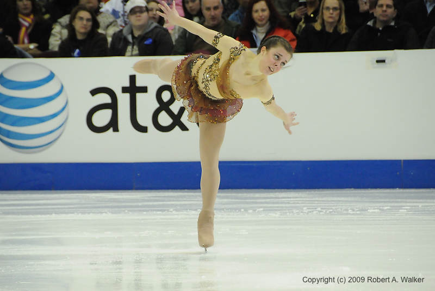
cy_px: 146
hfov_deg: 6.9
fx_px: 3626
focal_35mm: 300
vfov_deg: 4.6
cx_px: 218
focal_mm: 200
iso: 3200
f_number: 5.6
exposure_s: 1/800
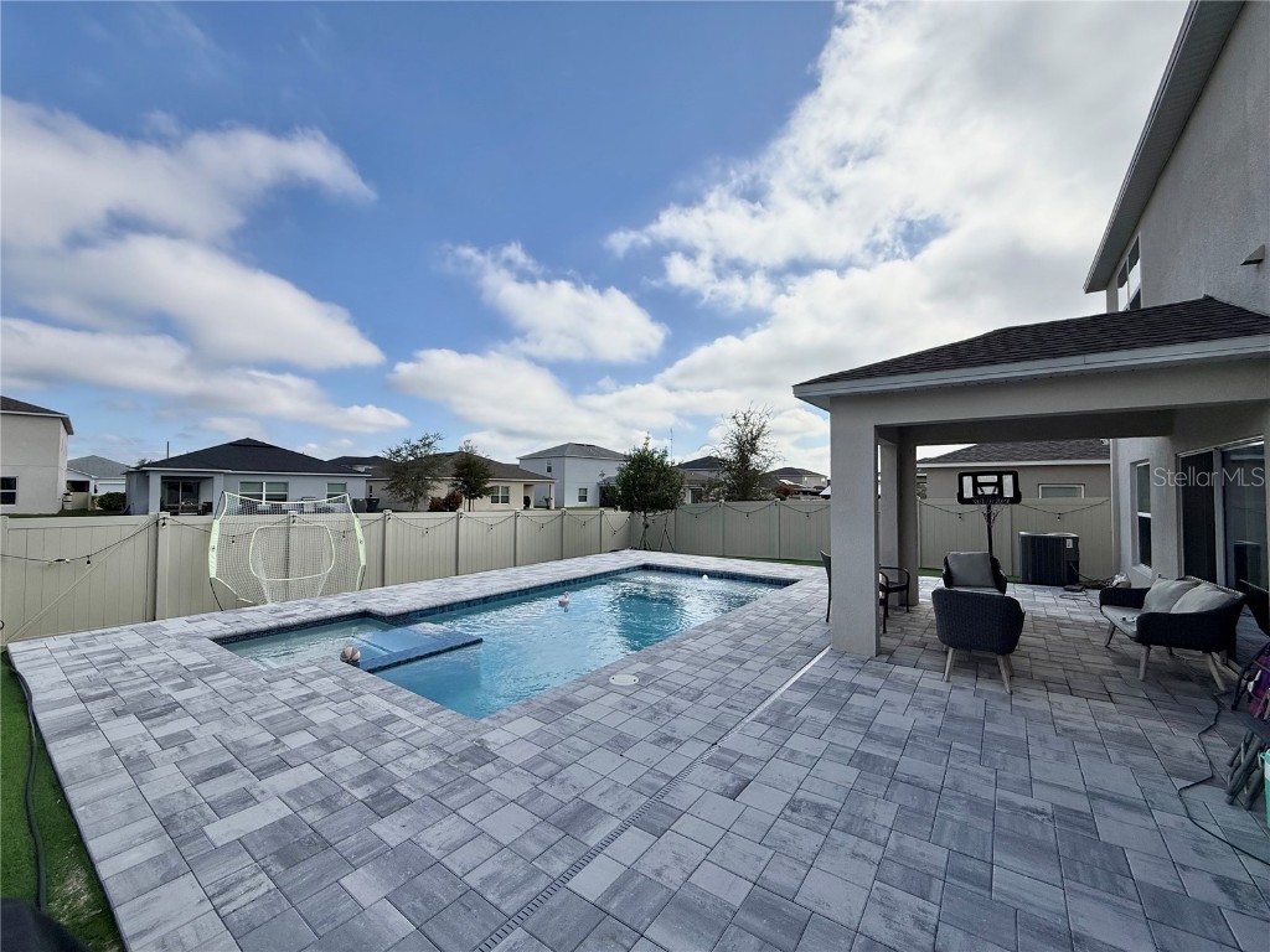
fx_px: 514
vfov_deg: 85.7
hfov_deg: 102.1
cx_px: 635
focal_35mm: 14
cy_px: 476
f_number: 2.2
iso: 50
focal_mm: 2.22
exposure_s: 1/4425
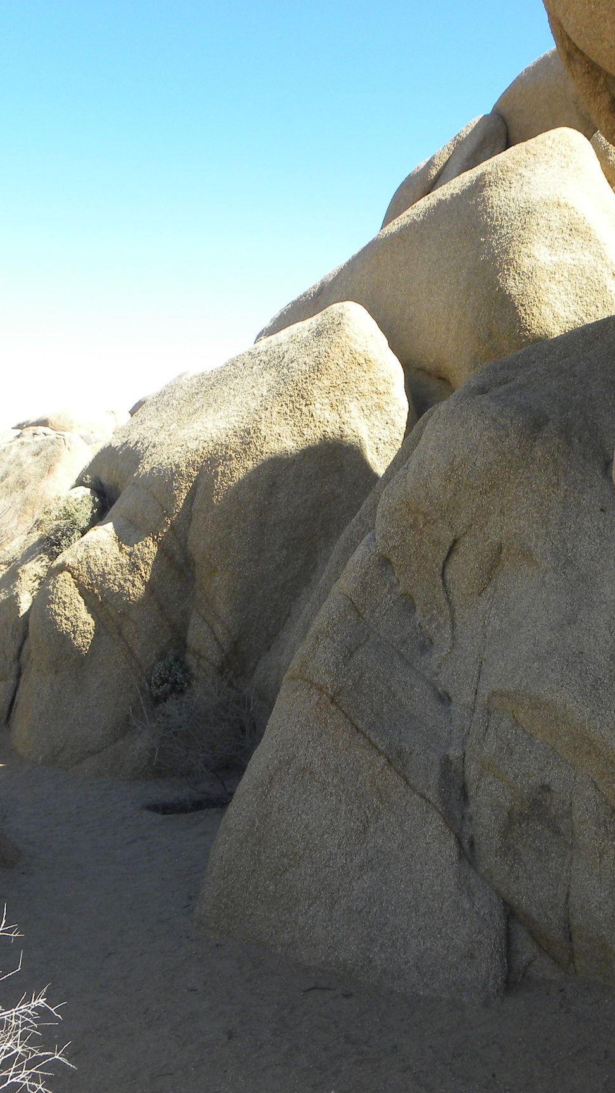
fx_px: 1188
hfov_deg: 28.6
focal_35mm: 41
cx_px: 457
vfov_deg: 49.3
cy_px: 590
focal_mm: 4.6
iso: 64
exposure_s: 1/169
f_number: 5
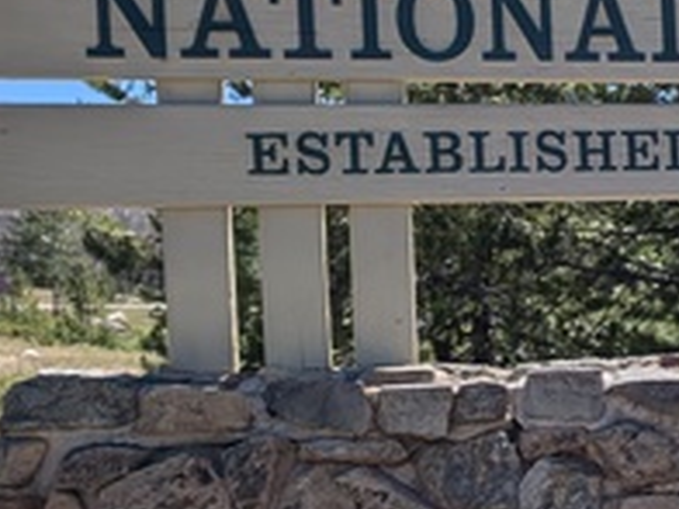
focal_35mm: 98
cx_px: 1209
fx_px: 1922
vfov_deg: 15.0
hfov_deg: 16.8
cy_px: 357
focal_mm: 6.9
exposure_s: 1/877
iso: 20
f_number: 1.68
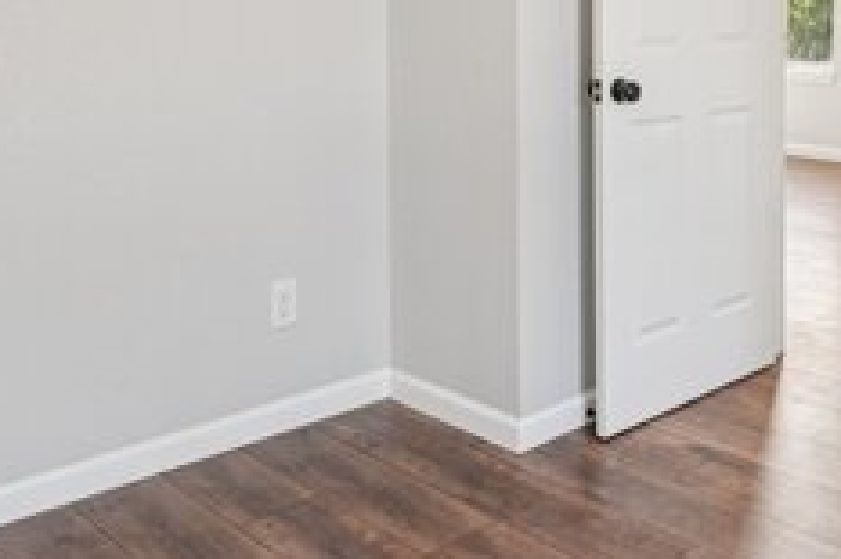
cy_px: -38
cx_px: 700
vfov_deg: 28.1
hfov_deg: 42.1
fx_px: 1027
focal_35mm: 44
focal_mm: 16
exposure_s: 1/30
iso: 400
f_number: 8
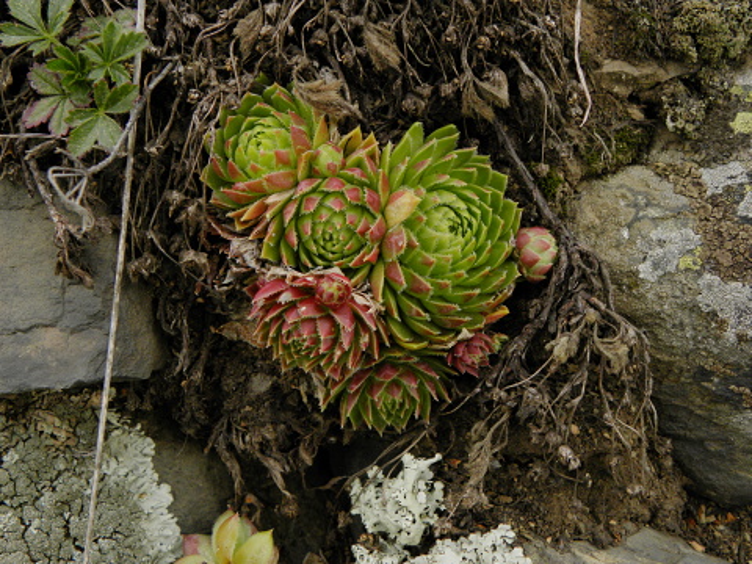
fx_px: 891
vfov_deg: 35.1
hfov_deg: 45.8
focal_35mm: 41
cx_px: 376
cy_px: 282
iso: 64
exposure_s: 1/200
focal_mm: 7.3
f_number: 3.5
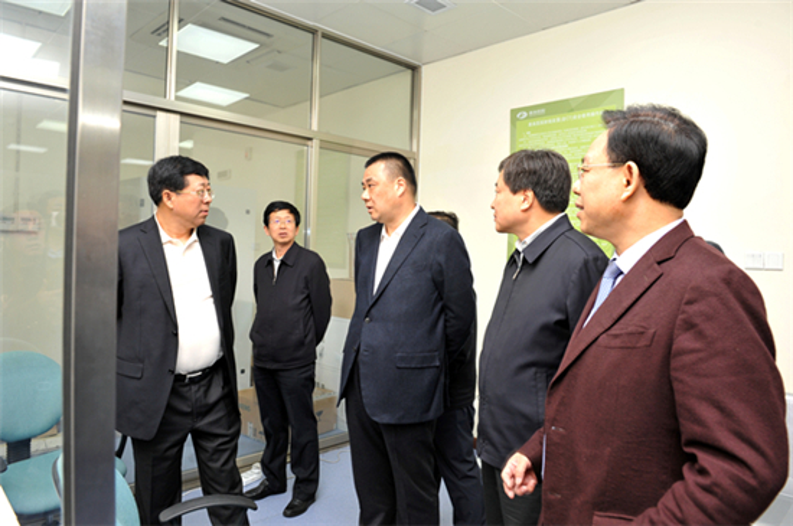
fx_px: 528
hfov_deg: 73.8
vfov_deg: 53.0
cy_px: 263
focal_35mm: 24
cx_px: 396
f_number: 7.1
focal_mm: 24
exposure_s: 1/60
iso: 800
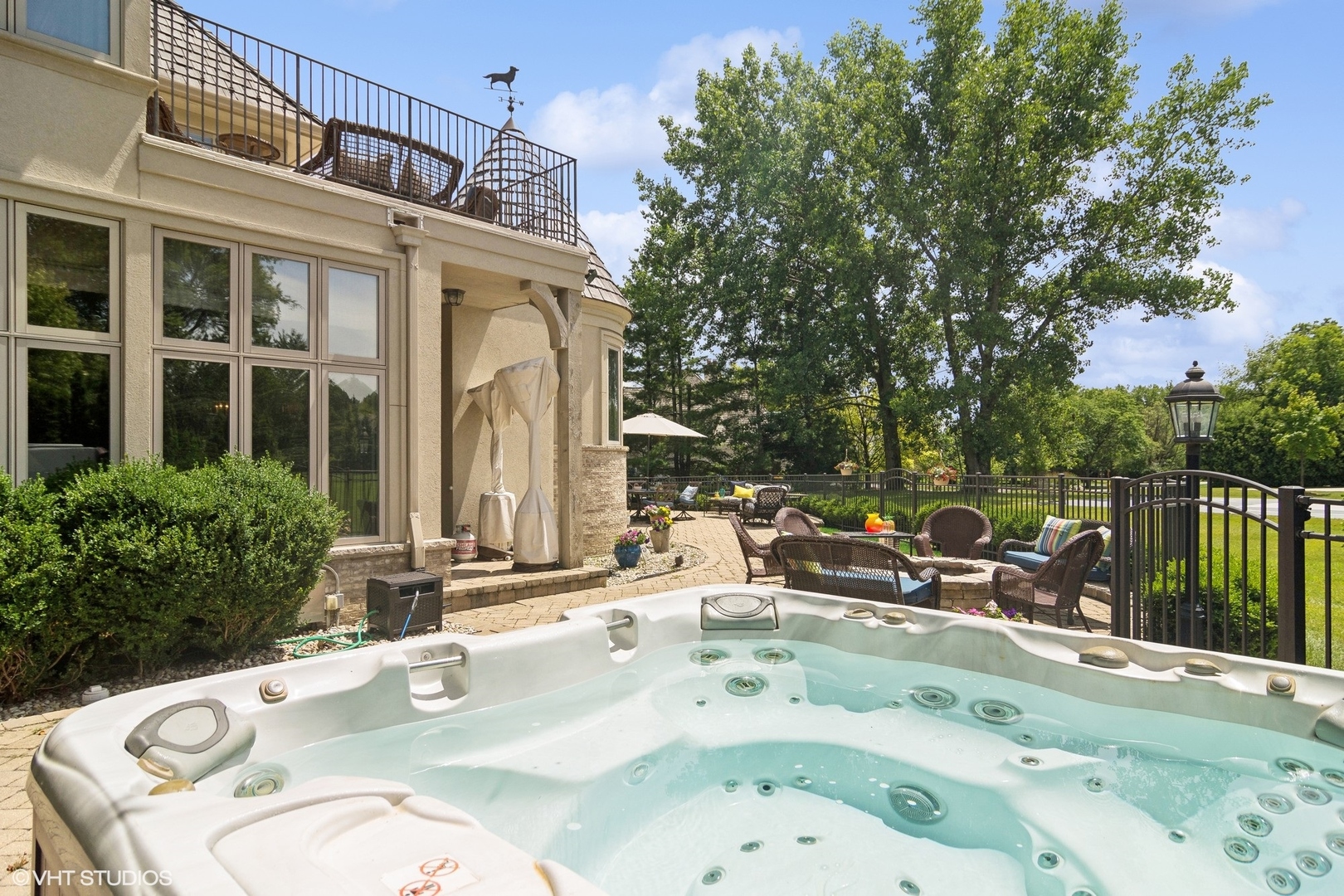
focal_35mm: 18
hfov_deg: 90.0
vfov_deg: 67.4
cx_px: 672
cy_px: 448
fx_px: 672
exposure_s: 1/3200
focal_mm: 12
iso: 200
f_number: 8
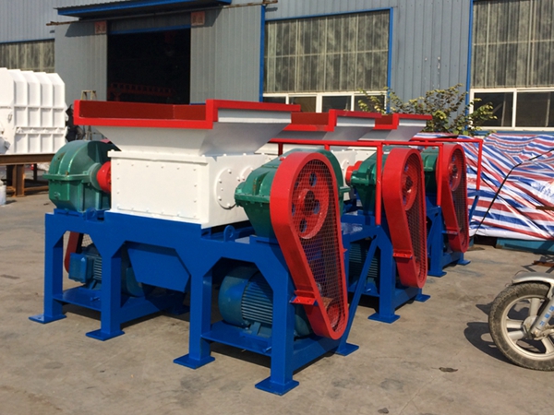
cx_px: 277
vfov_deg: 48.2
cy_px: 208
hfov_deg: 61.7
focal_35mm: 29
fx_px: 464
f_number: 2.2
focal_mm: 4.15
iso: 32
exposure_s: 1/2740
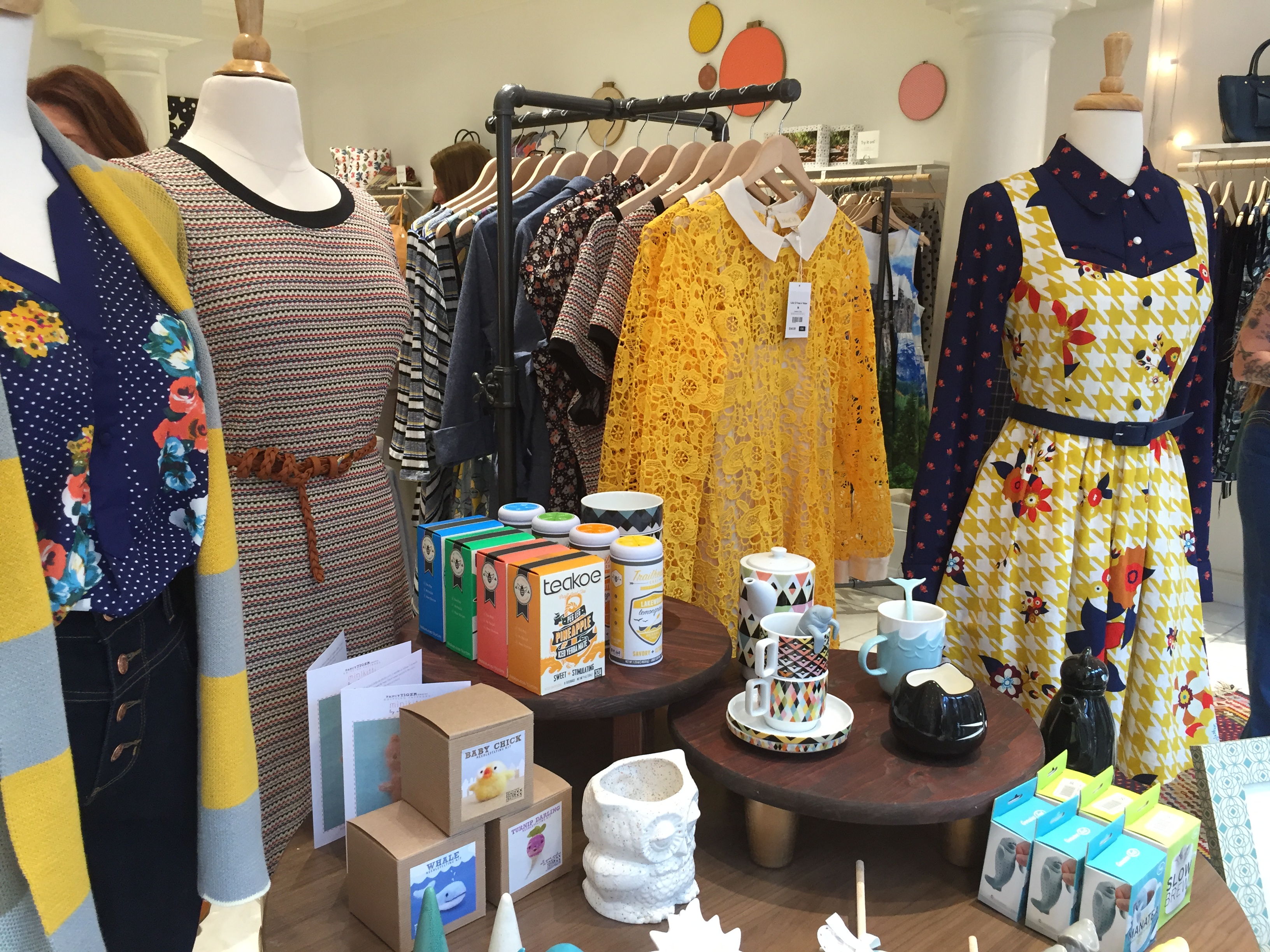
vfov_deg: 48.2
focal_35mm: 29
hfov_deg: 61.7
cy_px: 476
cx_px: 635
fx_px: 1064
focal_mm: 4.15
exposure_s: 1/30
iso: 50
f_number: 2.2
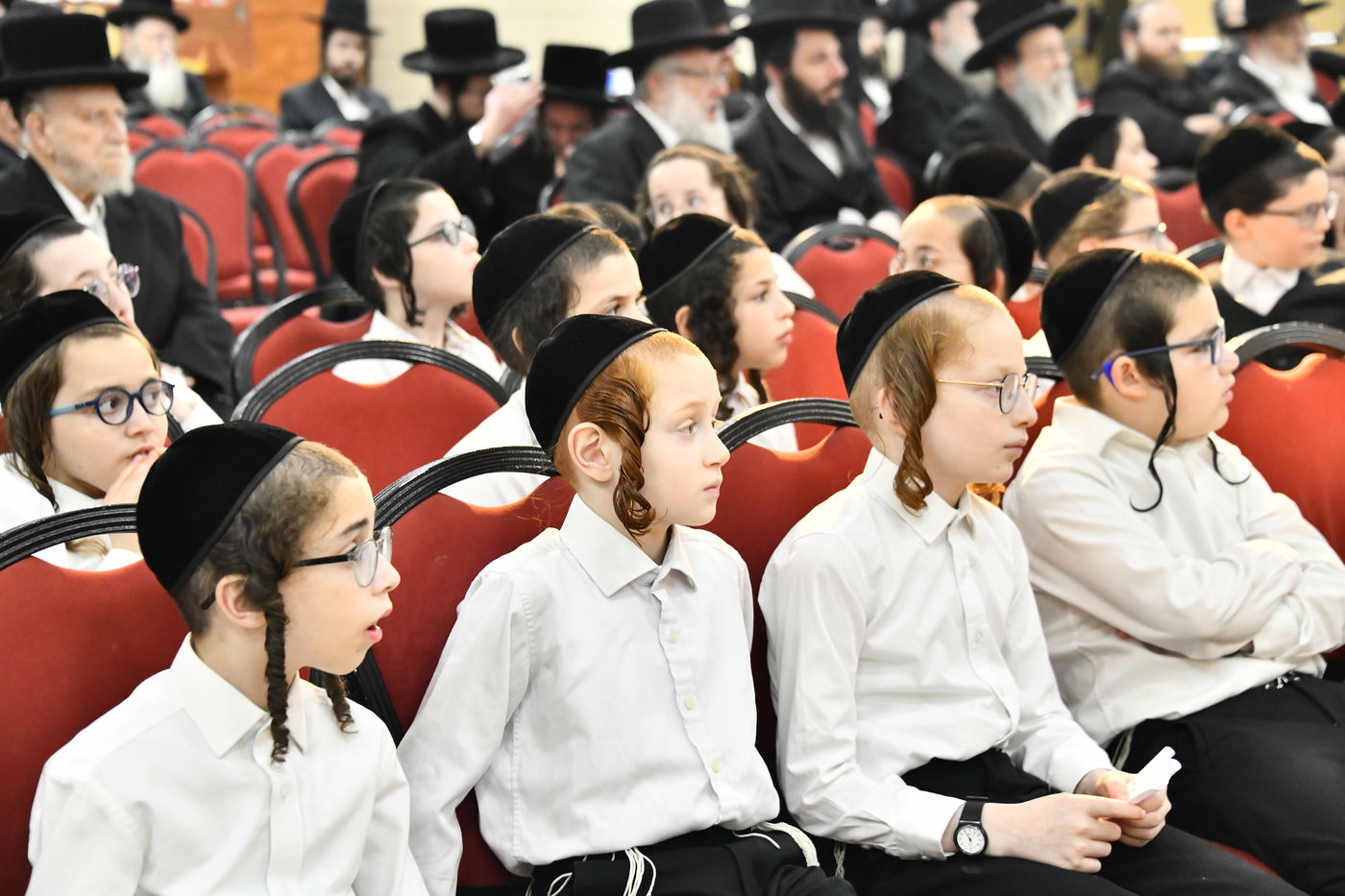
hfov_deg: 24.8
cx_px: 672
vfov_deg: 16.6
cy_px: 448
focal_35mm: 82
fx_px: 3063
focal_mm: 82
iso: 2500
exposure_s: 1/80
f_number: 5.6
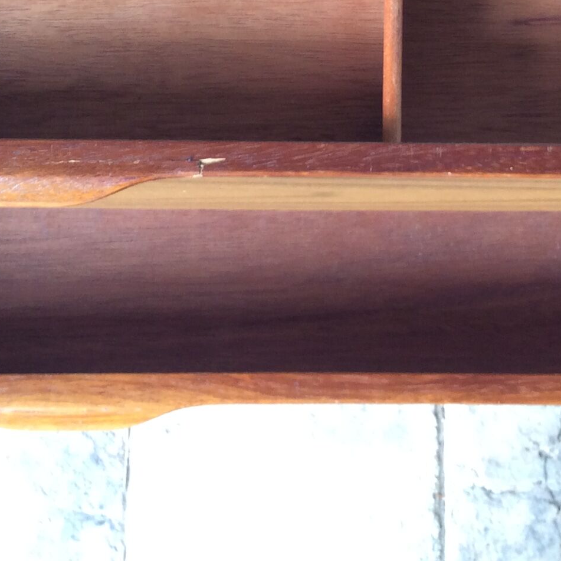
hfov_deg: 22.3
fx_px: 1412
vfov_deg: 22.0
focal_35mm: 77
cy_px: 76
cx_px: 398
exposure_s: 1/25
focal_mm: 3.3
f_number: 2.4
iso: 50
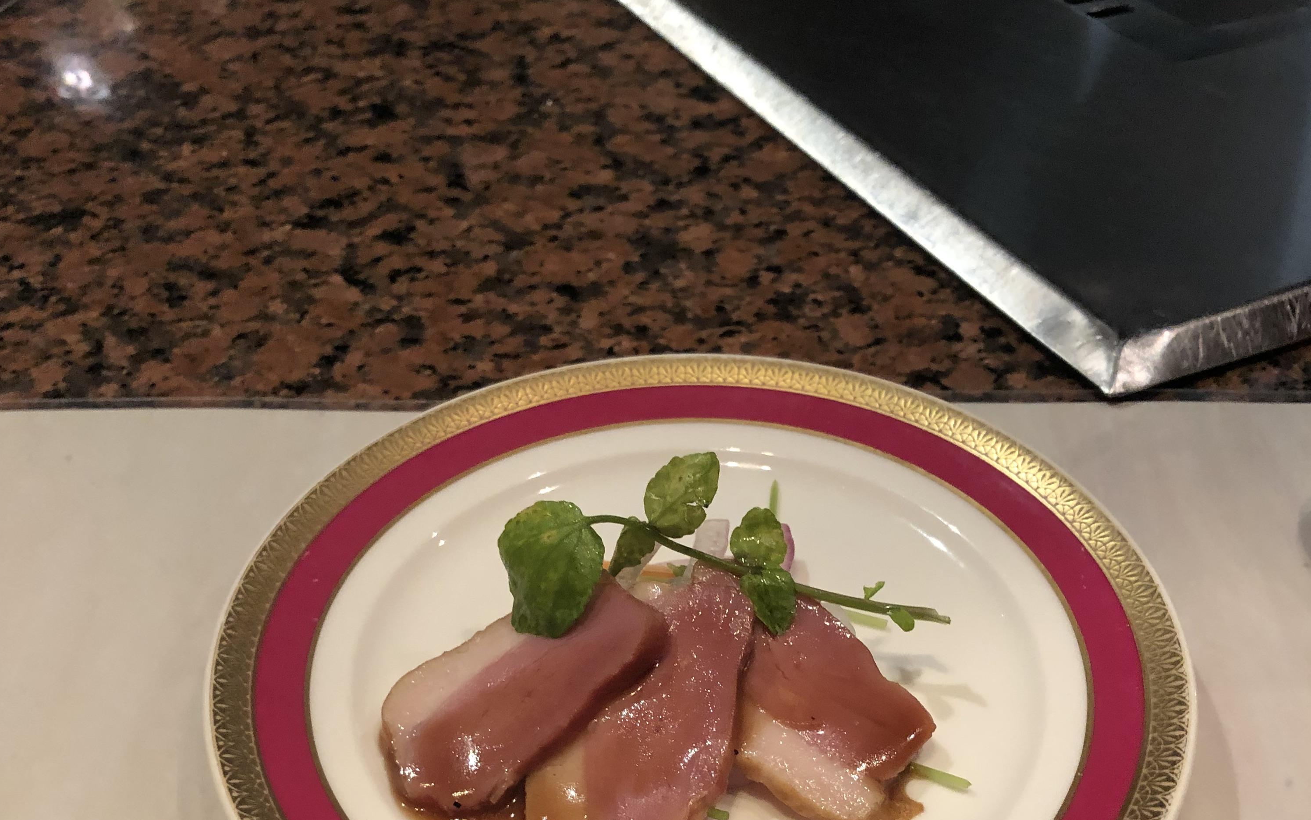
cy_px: 679
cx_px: 656
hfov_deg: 49.3
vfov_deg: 31.0
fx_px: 1429
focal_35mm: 40
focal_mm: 4
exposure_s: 1/15
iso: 80
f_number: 1.8
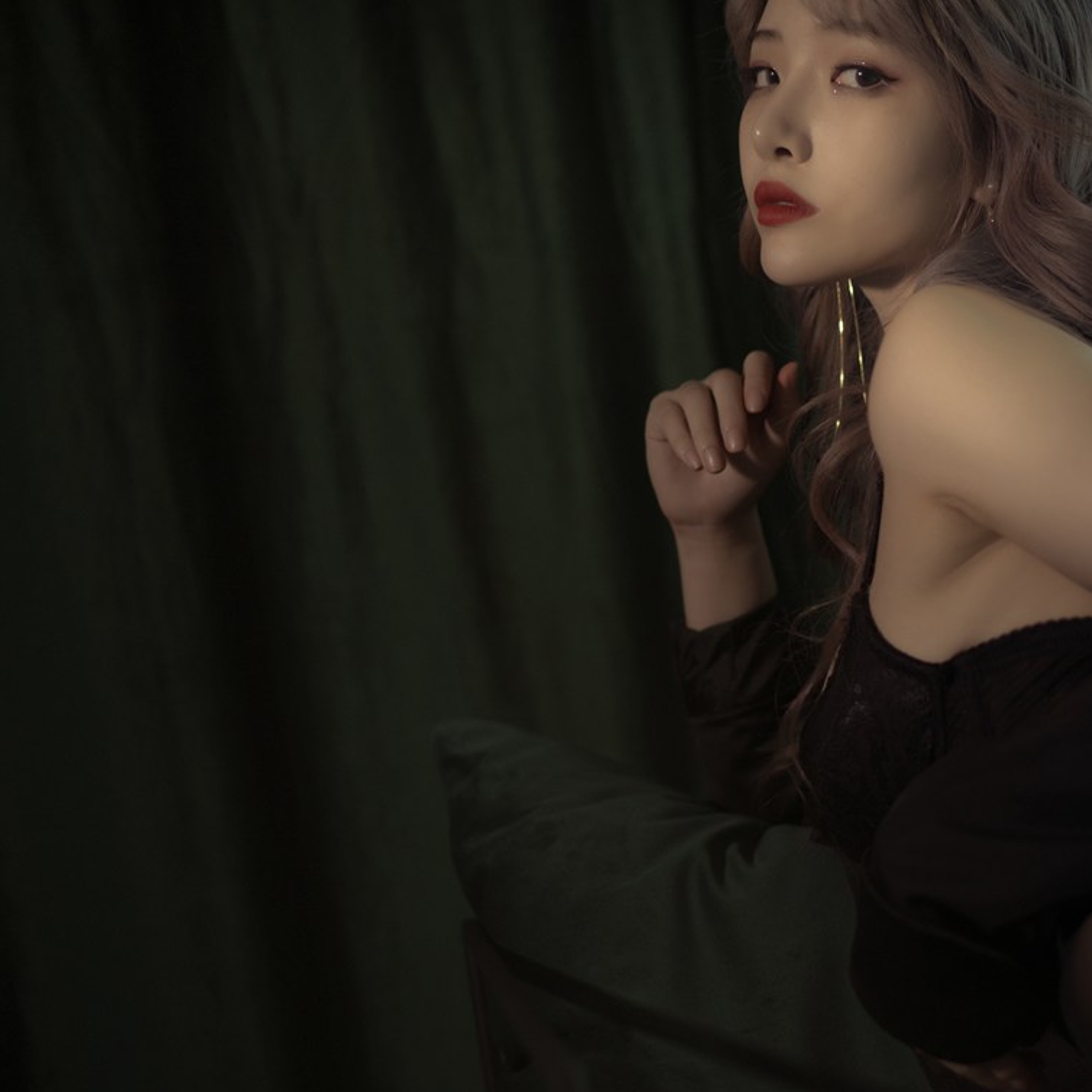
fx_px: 2534
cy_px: 658
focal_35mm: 71
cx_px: 951
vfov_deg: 24.3
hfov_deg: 23.8
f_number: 1.6
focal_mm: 35
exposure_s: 1/200
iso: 160
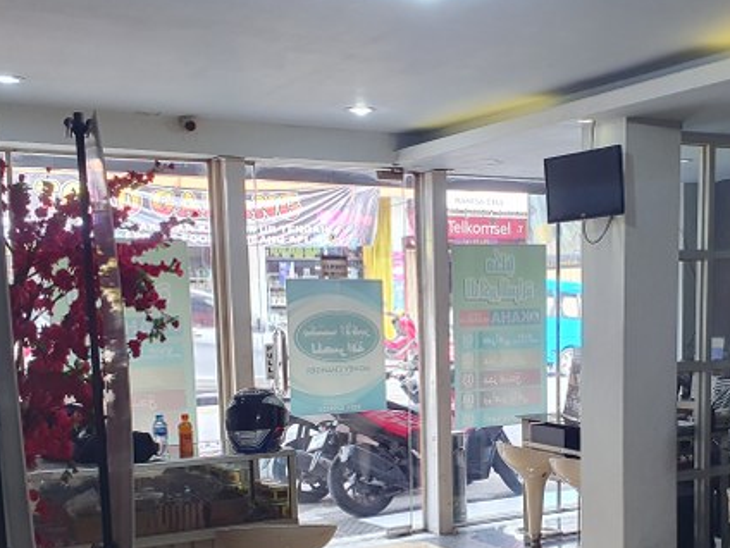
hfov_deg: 38.2
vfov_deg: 29.1
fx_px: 1033
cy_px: 424
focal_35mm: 49
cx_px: 515
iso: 125
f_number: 2.4
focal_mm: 4.32
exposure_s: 1/100
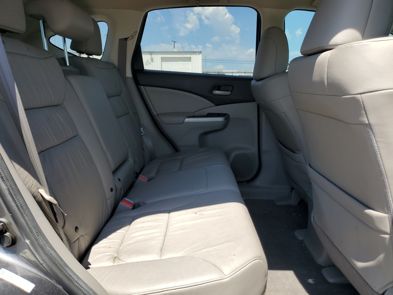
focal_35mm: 26
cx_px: 196
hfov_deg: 67.3
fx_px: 295
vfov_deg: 53.1
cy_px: 148
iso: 50
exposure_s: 1/1111
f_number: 1.5
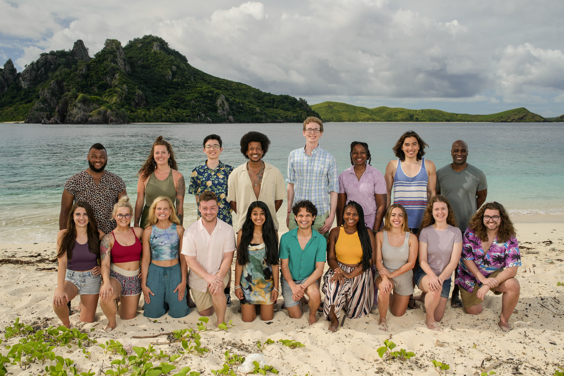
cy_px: 188
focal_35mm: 31
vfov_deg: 42.3
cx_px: 282
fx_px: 486
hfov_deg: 60.3
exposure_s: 1/400
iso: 100
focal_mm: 31
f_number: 6.3
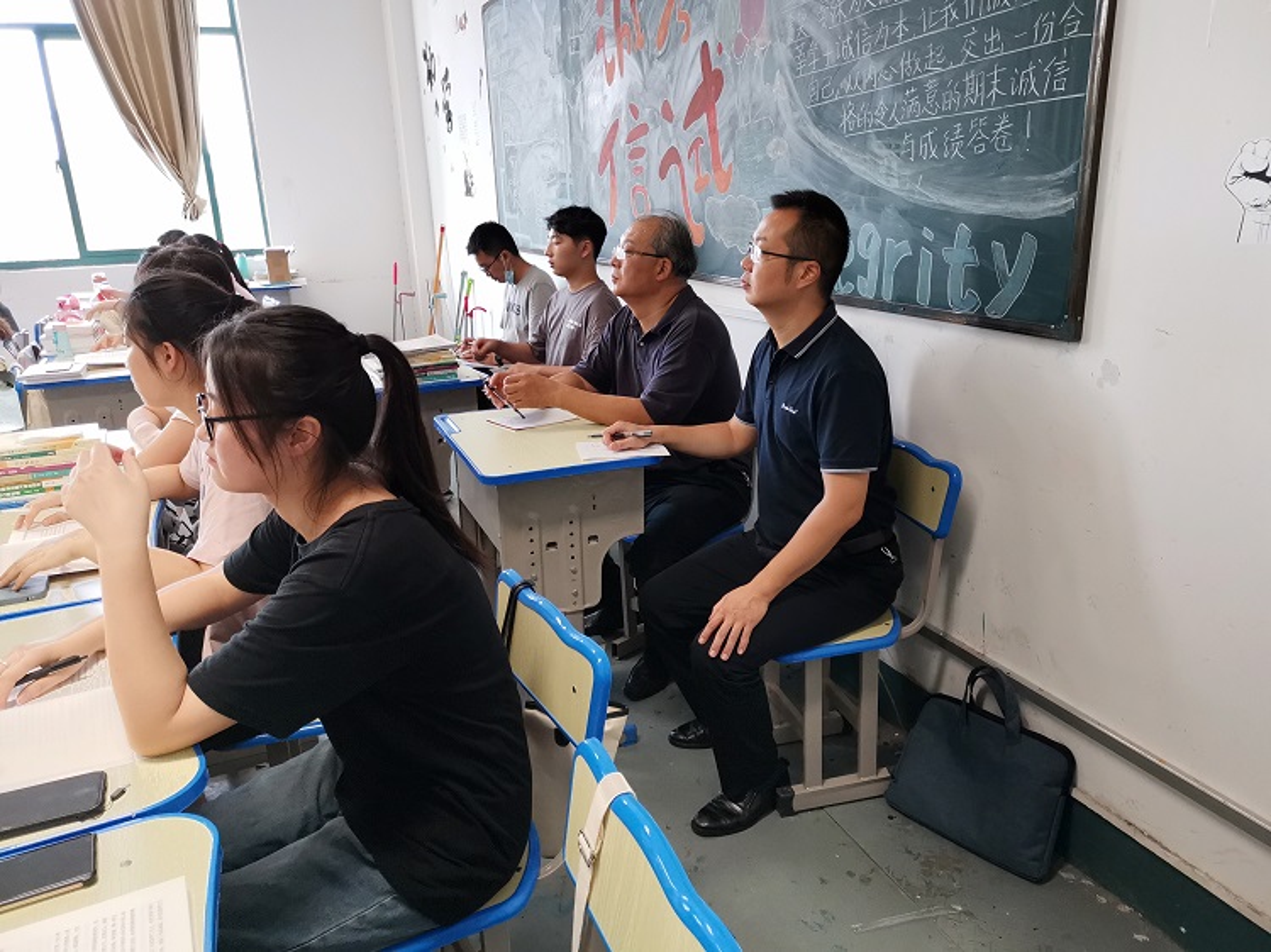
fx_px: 954
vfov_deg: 53.0
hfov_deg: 67.3
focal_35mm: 26
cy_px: 476
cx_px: 636
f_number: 1.8
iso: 160
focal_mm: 4.75
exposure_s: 1/100
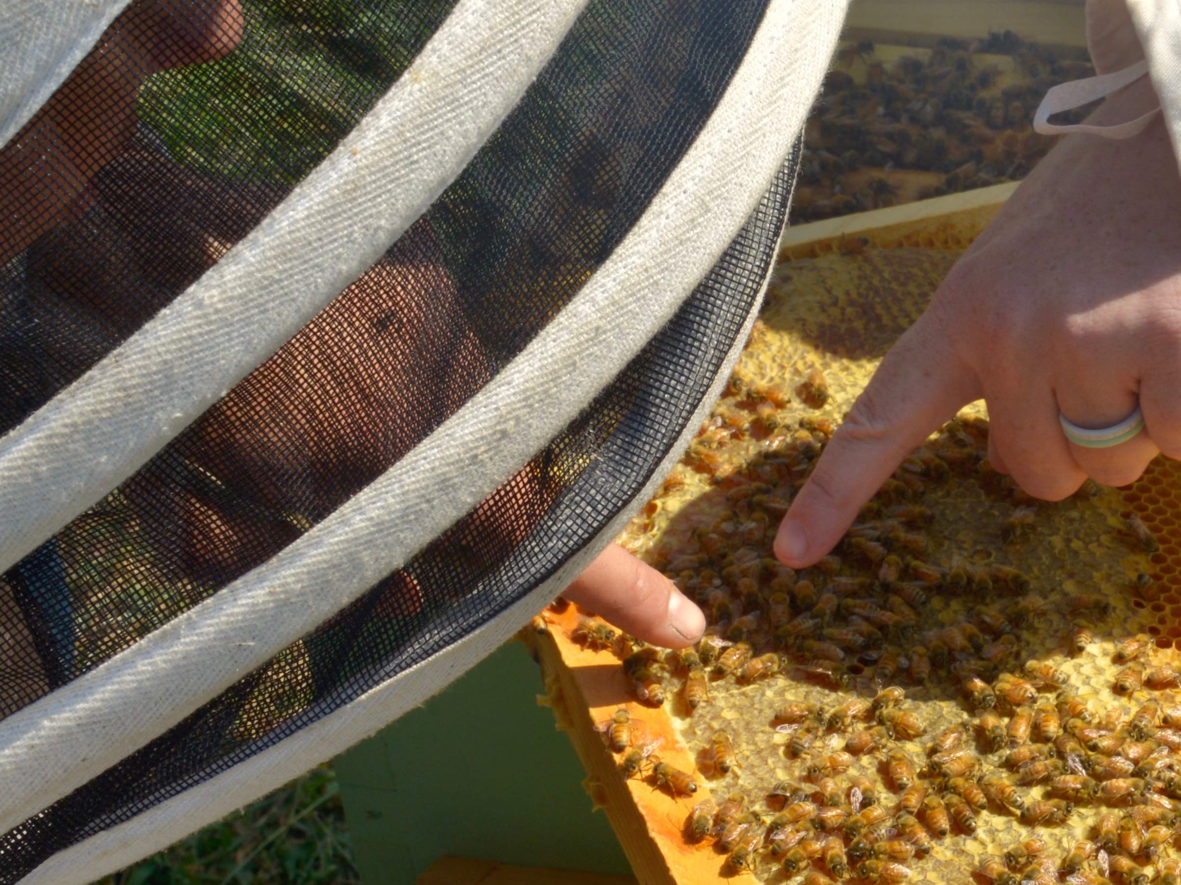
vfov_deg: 12.3
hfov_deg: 16.2
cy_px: 460
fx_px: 4094
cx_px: 1075
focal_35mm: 120
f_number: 18
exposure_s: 1/200
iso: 320
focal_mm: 50
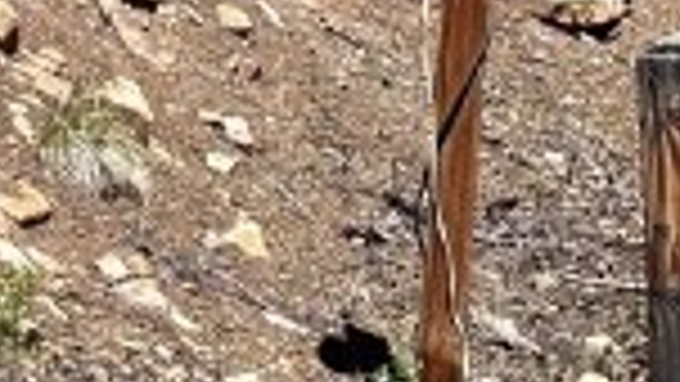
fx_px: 3463
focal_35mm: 192
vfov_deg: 6.3
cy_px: 292
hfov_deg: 11.0
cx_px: 770
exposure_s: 1/3279
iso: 50
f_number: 1.6
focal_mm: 5.96
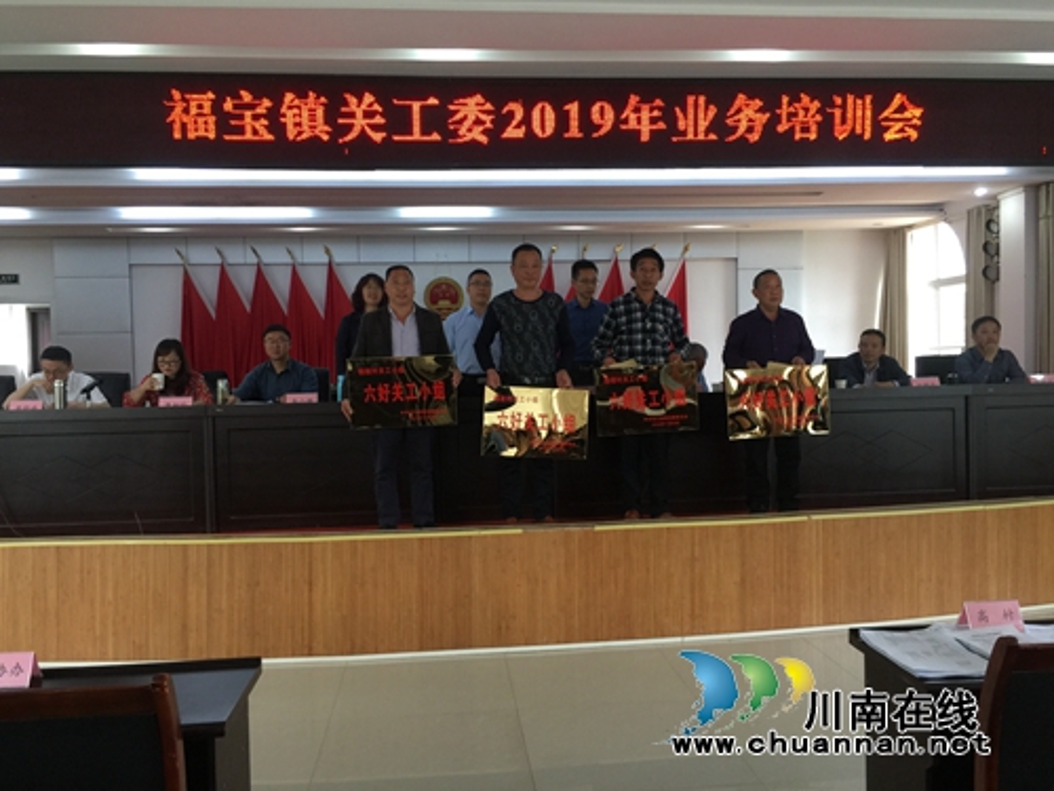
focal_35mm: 29
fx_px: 883
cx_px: 527
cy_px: 396
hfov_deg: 61.7
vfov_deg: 48.2
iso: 50
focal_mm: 4.15
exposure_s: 1/33
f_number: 2.2
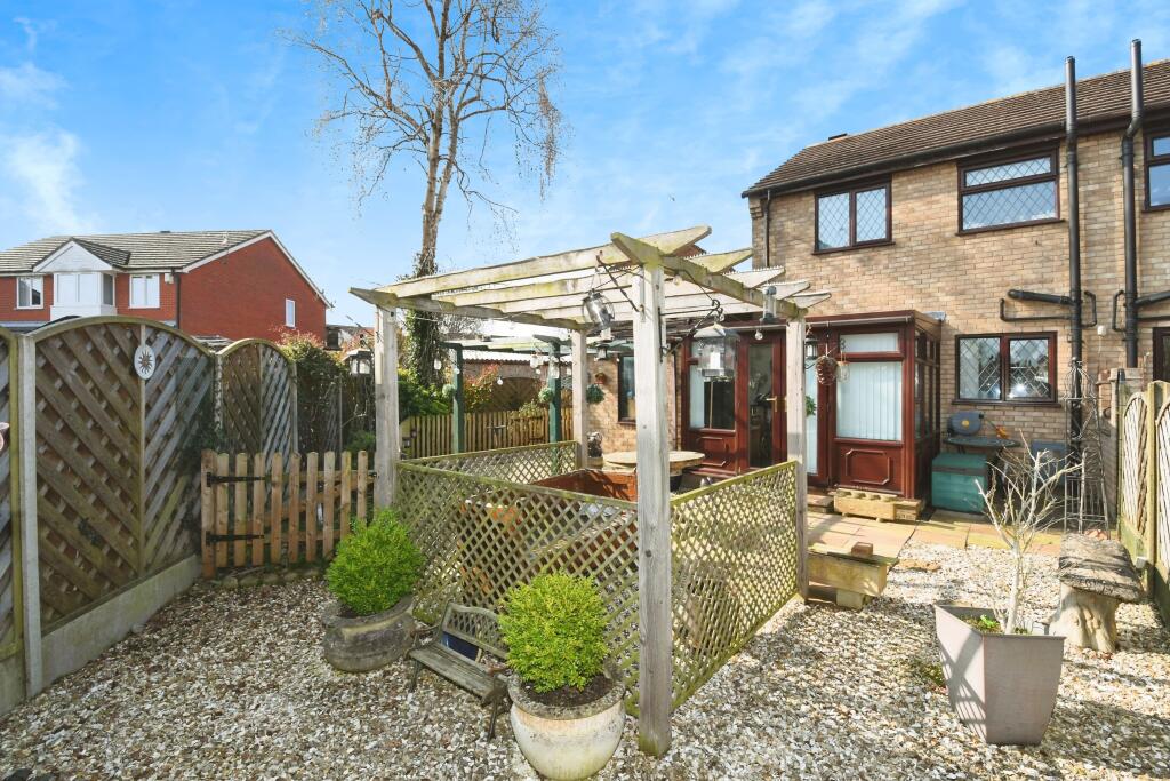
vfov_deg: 77.3
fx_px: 488
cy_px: 390
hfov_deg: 100.4
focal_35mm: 15
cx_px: 585
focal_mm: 10
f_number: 13
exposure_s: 1/250
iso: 800
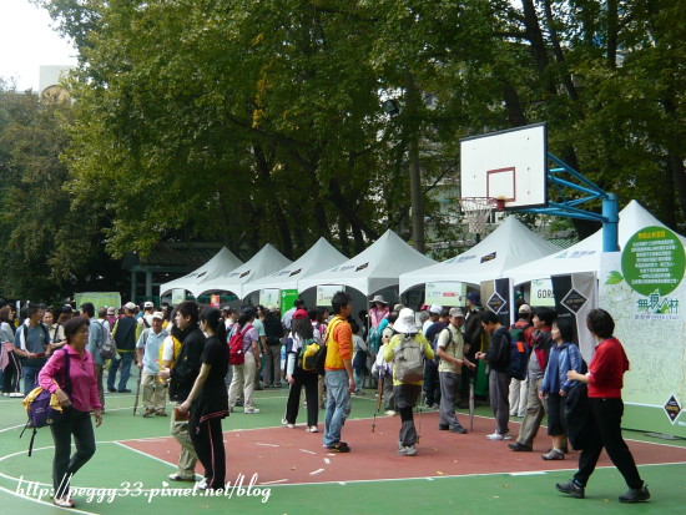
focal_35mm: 50
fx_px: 991
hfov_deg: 38.2
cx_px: 343
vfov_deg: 29.1
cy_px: 258
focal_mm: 5.2
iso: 100
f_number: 3
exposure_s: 1/320
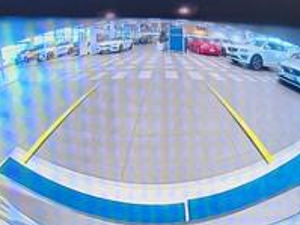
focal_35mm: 74
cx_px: 99
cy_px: 214
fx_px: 641
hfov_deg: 26.2
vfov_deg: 19.4
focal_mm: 5.4
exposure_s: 1/100
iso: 200
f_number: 1.8
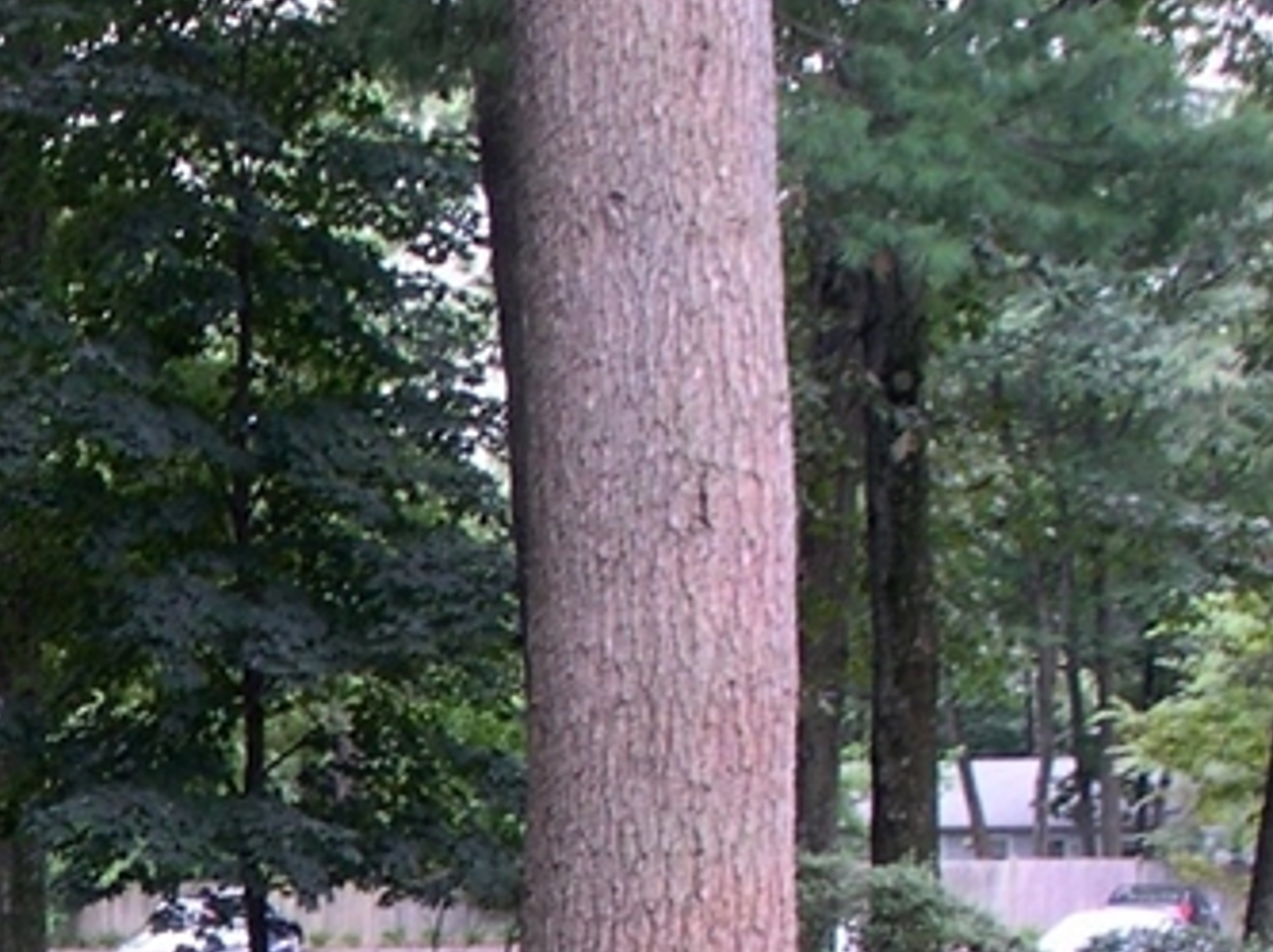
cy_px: 1166
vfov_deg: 12.3
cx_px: -424
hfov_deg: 15.9
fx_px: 4298
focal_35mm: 117
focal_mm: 8
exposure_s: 1/67.4
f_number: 2.8
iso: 100
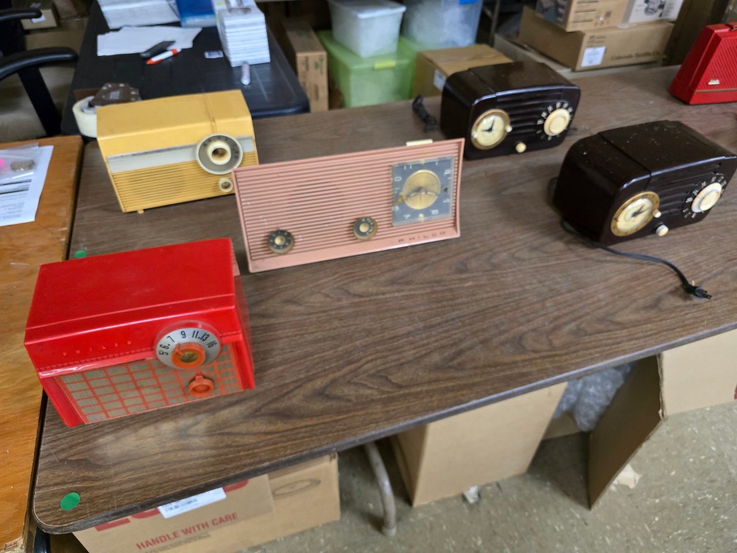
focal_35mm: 23
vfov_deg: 58.9
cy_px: 276
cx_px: 368
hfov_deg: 73.9
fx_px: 490
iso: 1000
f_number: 1.7
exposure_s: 1/60
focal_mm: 6.3
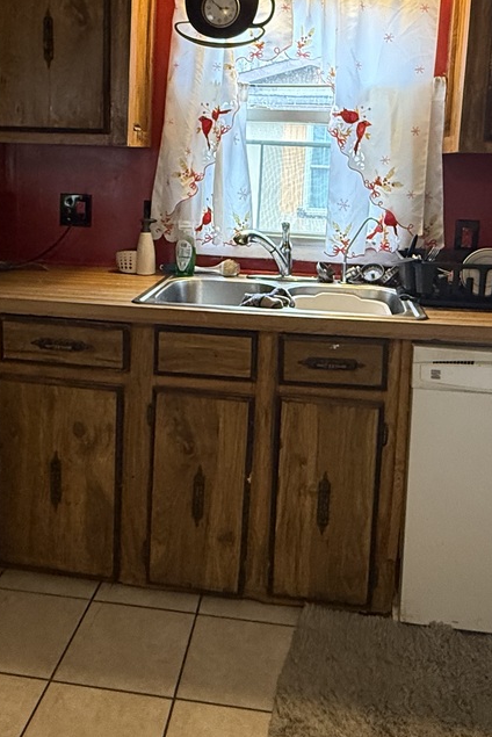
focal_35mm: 33
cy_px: 234
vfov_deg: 55.8
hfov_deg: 40.0
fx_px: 676
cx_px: 224
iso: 320
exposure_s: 1/60
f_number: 2.2
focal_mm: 2.22
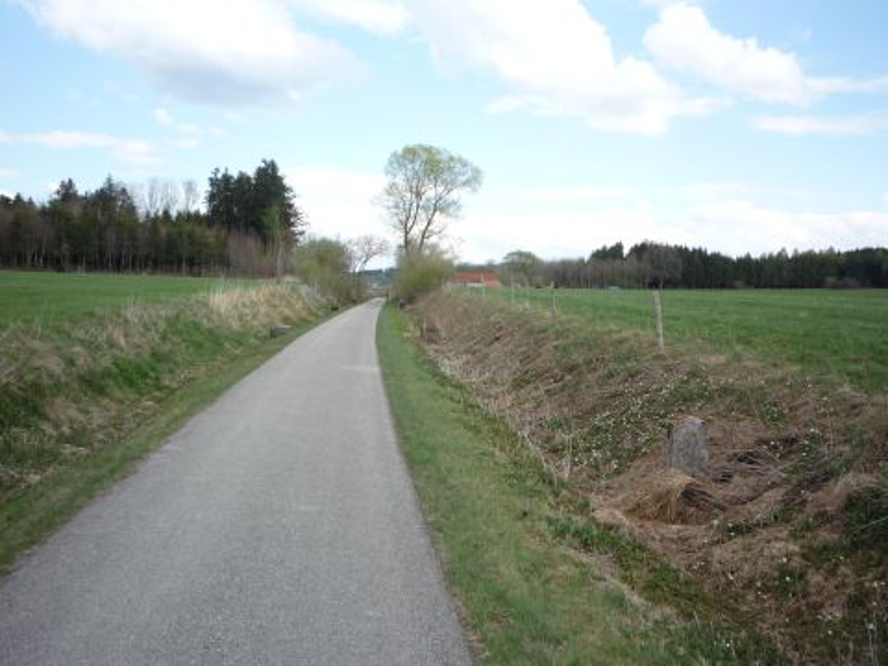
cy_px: 333
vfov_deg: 44.2
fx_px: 821
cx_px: 444
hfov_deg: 56.8
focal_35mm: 32
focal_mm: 5.2
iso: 100
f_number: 4
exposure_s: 1/320
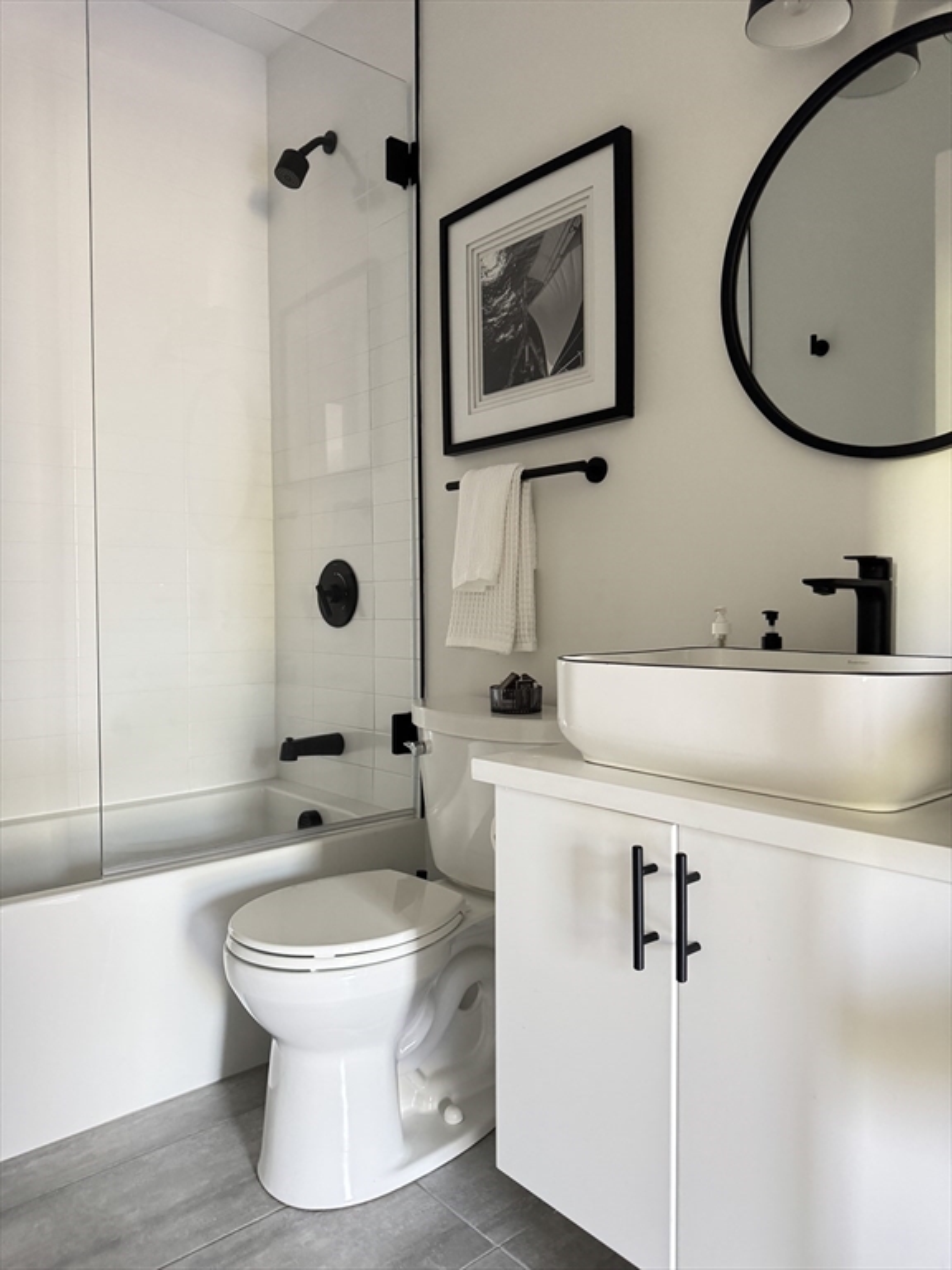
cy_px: 635
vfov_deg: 71.6
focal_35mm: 24
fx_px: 880
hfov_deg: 56.8
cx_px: 476
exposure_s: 1/30
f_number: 1.78
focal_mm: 6.76
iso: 1250
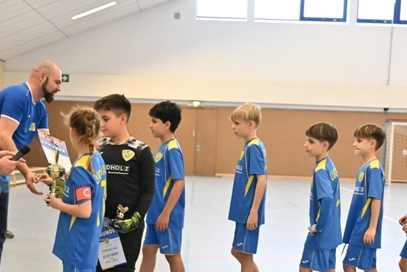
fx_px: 757
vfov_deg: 20.1
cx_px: 167
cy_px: 222
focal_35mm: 67
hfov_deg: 30.0
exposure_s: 1/1000
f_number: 3.5
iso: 10000
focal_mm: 35
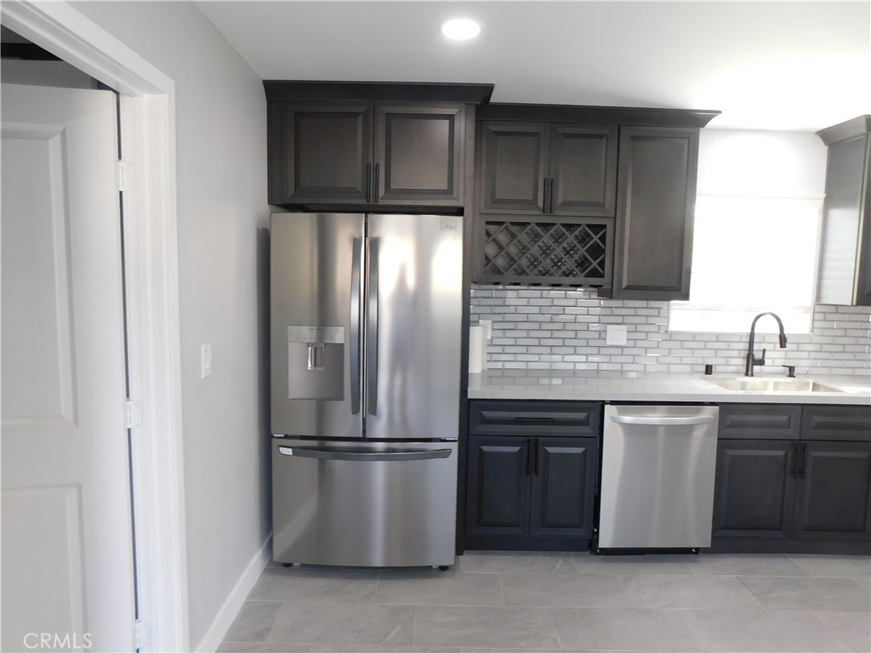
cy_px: 326
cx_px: 436
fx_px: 579
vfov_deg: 58.9
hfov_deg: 73.9
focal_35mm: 23
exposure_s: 1/30
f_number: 3
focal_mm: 4
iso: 125
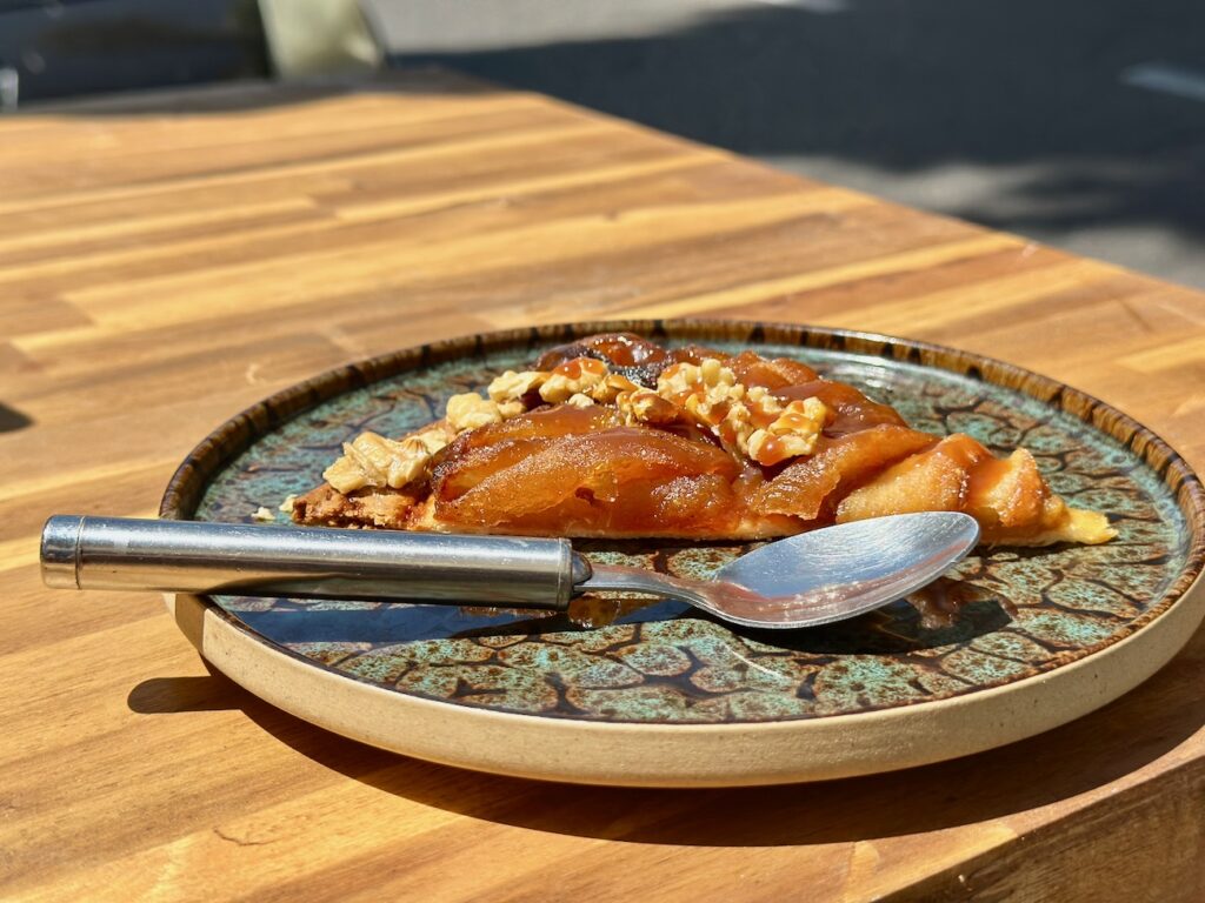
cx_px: 602
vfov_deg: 30.3
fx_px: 1671
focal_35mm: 48
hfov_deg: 39.7
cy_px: 452
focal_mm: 6.86
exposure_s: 1/4566
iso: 80
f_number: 1.78
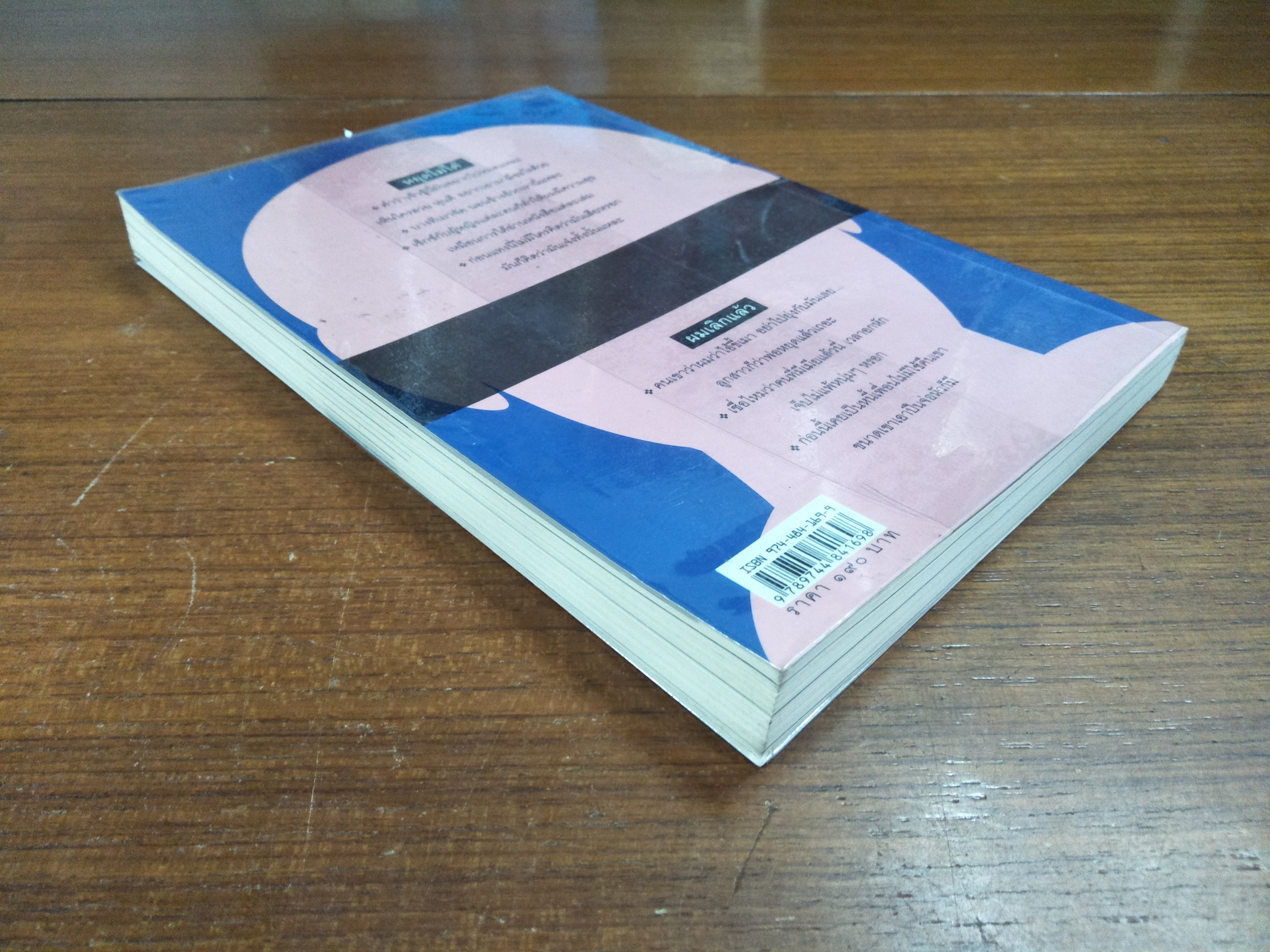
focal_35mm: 20
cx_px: 635
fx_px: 734
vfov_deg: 66.0
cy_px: 476
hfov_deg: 81.7
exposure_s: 1/33
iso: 378
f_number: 2.2
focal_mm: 3.46
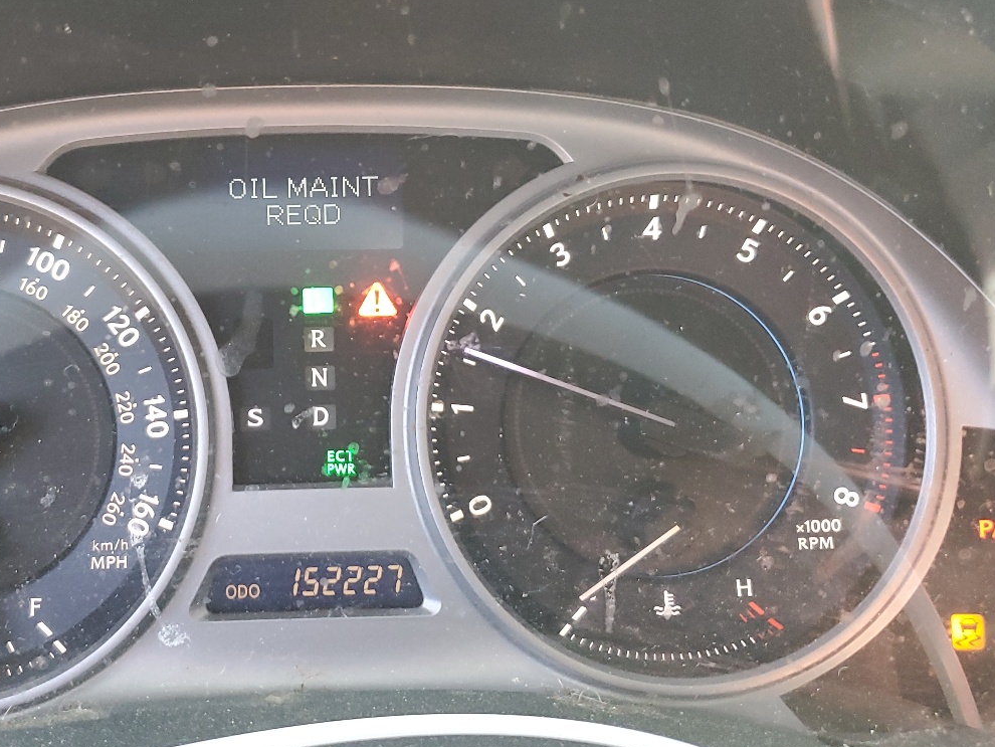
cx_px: 307
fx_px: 1208
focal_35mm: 42
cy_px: 358
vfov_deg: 34.4
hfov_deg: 43.9
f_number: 1.5
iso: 219
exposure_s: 1/60.2
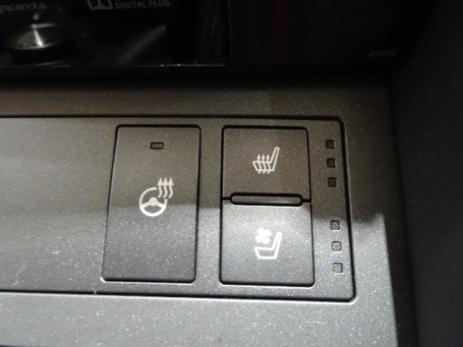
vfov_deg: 56.8
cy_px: 174
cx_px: 232
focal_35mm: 24
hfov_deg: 71.6
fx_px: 321
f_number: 3.5
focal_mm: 4.1
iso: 1250
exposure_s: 1/4
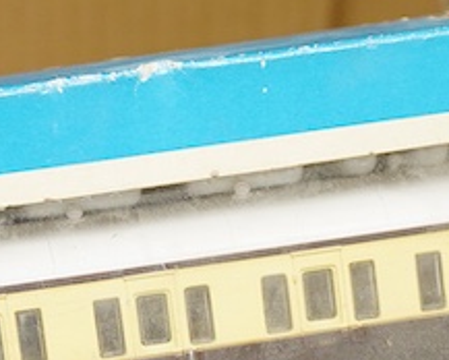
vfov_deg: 8.8
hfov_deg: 11.0
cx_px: 95
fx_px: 2328
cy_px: 354
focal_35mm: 175
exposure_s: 1/160
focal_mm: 30
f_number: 3.5
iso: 1250
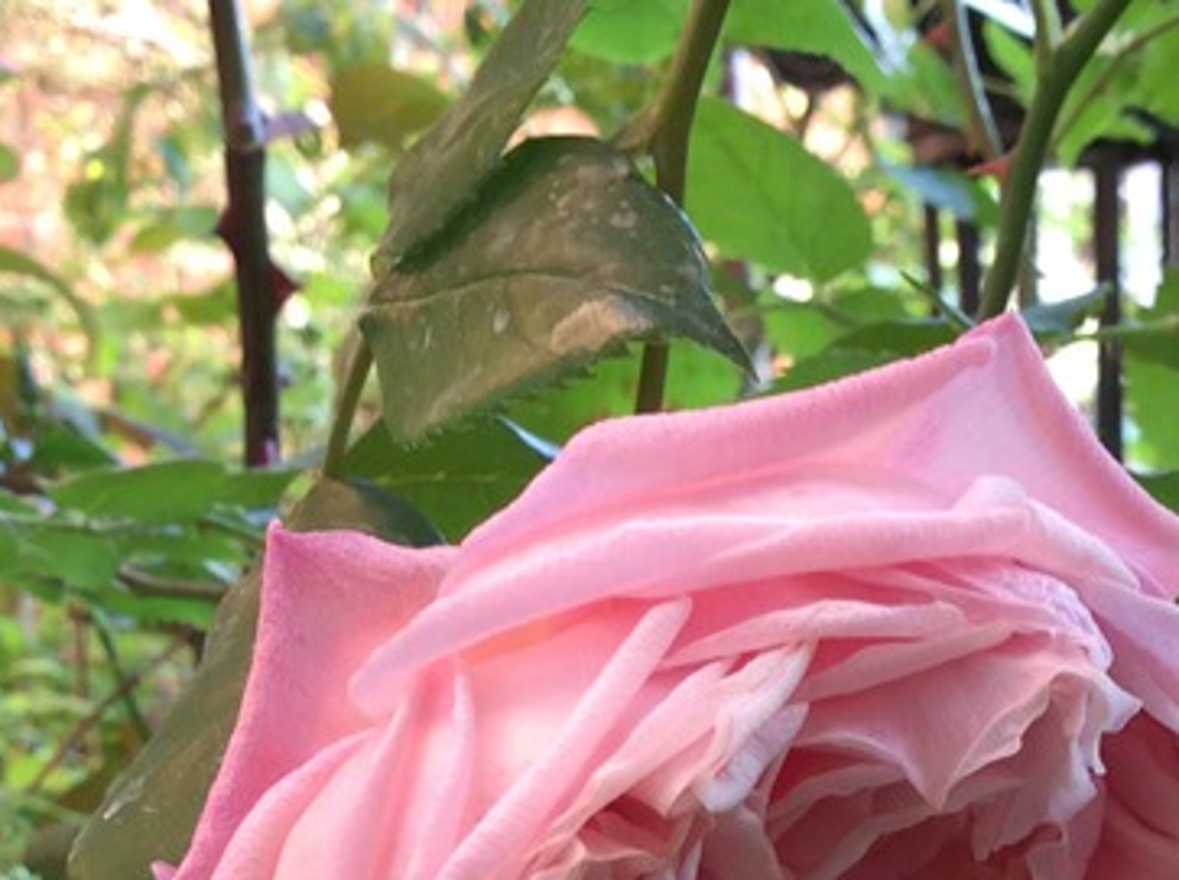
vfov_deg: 17.8
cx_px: 760
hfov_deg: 24.7
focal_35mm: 79
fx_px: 2686
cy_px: 1034
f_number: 2.4
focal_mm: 3.3
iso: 32
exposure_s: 1/50
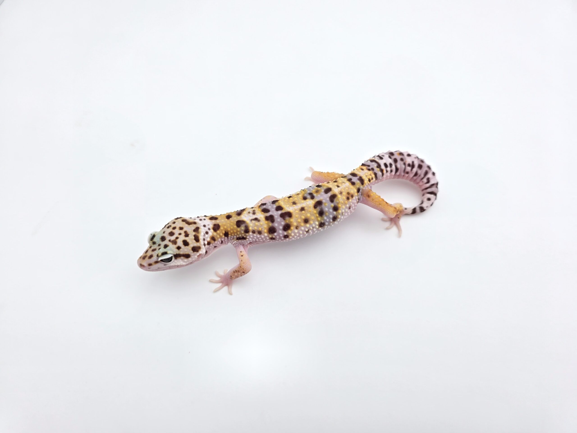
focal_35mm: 23
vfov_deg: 58.9
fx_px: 383
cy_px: 216
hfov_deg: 73.9
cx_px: 288
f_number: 1.7
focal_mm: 6.3
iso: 25
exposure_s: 1/359
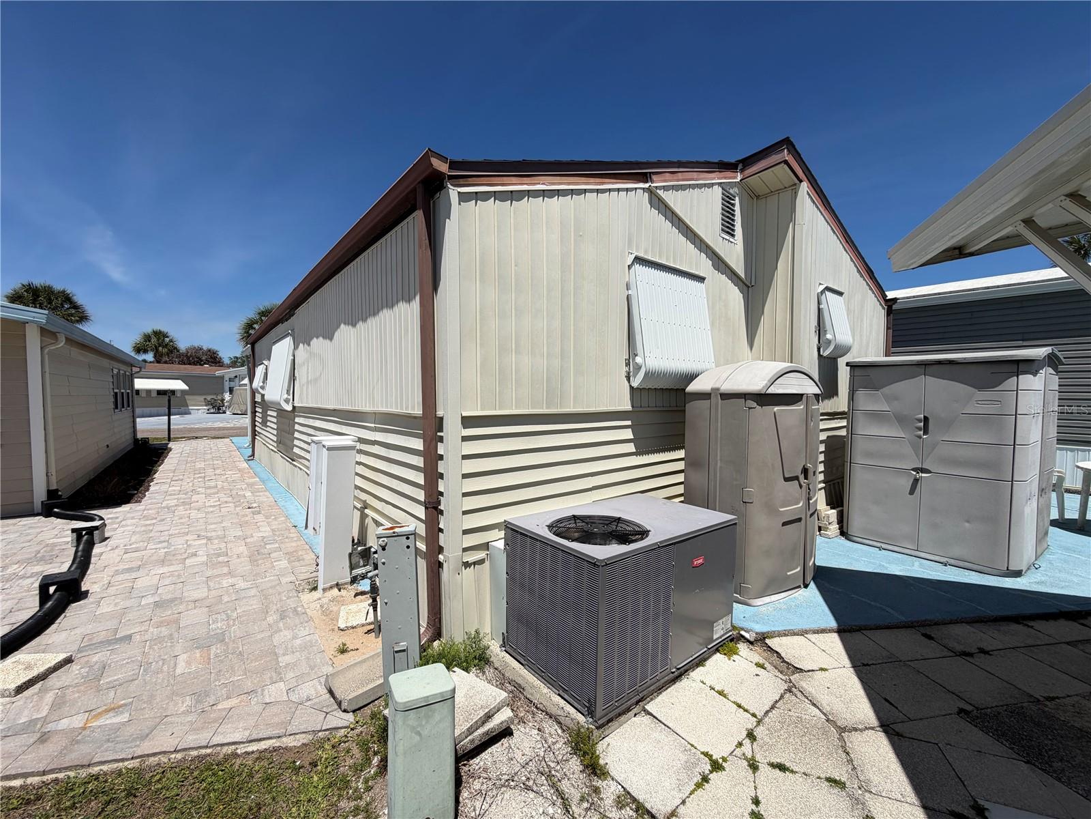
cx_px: 546
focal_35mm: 14
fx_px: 441
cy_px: 410
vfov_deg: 85.7
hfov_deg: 102.1
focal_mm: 2.22
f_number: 2.2
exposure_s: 1/1534
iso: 20
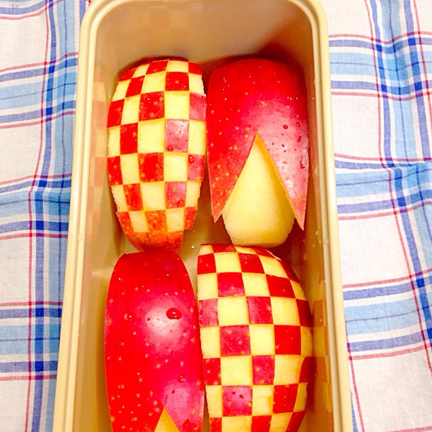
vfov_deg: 38.3
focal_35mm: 44
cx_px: 204
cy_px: 229
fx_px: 621
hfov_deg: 38.3
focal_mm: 4.12
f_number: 2.4
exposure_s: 1/20
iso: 125
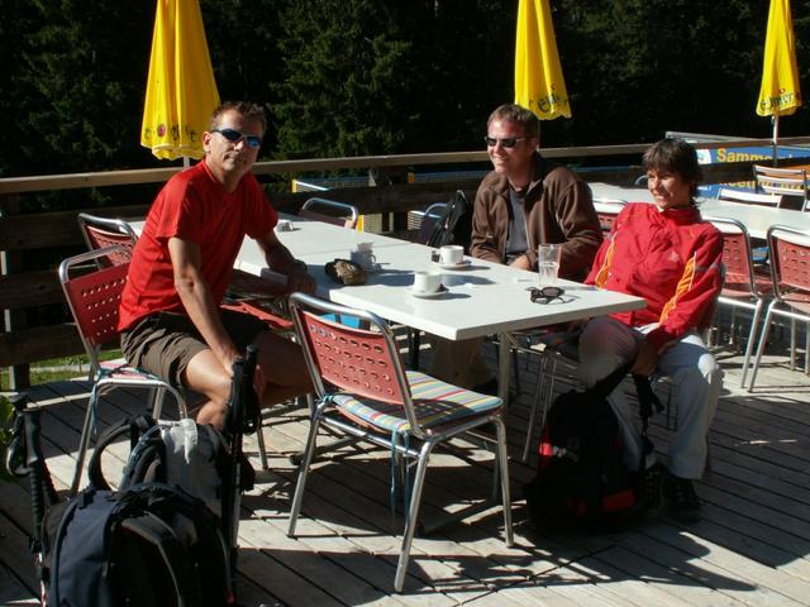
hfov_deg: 40.4
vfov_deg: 30.9
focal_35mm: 47
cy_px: 304
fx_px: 1100
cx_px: 405
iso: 50
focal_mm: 7.75
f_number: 8
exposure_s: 1/160
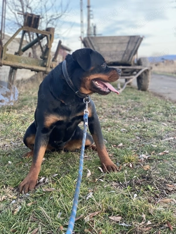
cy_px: 117
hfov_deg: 28.0
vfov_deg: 36.8
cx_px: 88
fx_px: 353
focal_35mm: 52
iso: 250
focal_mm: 6
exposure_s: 1/113
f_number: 2
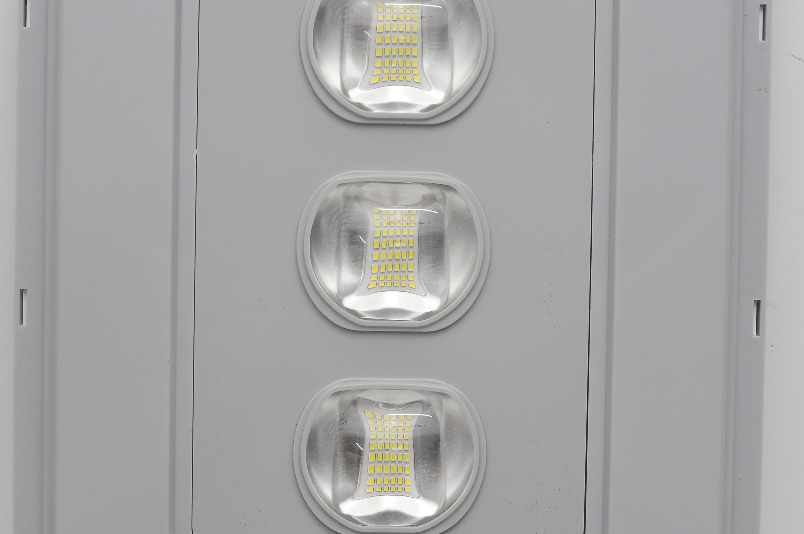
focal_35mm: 75
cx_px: 402
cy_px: 267
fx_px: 1673
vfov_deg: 18.1
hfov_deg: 27.0
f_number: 8
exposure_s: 1/100
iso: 1000
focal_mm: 50
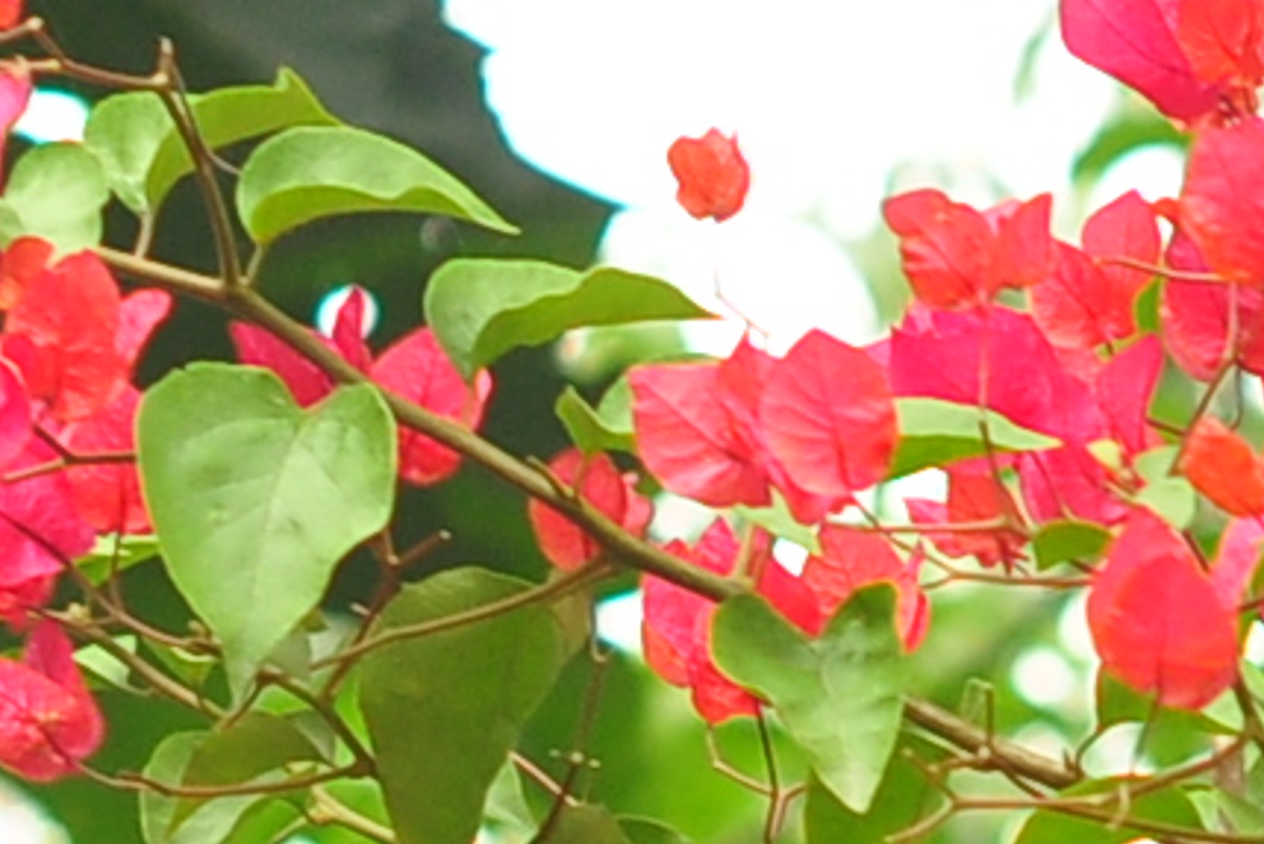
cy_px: 1638
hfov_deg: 3.6
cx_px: 3777
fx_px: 19668
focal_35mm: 560
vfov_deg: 2.4
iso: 250
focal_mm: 50
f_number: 3.5
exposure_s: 1/200
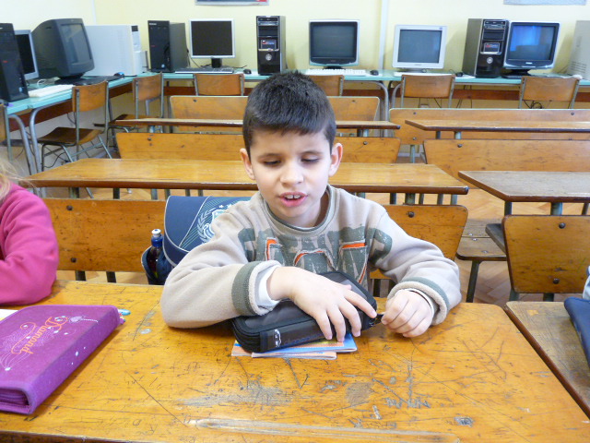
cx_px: 295
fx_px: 460
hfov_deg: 65.3
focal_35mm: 27
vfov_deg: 51.4
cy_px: 222
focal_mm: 4.8
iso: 400
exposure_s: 1/20
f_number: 2.8
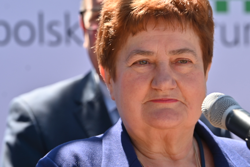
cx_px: 154
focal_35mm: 228
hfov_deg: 9.0
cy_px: 75
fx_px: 1583
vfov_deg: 6.0
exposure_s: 1/250
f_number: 5
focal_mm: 135
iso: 100
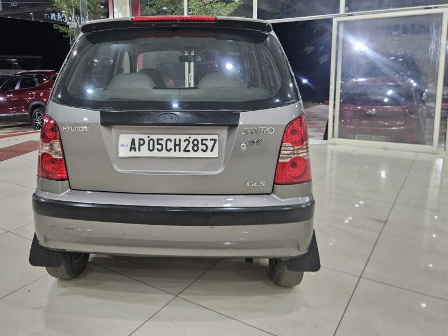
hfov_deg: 59.6
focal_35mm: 30
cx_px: 184
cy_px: 129
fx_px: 388
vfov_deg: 46.5
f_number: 1.8
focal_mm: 5.4
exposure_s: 1/100
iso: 500
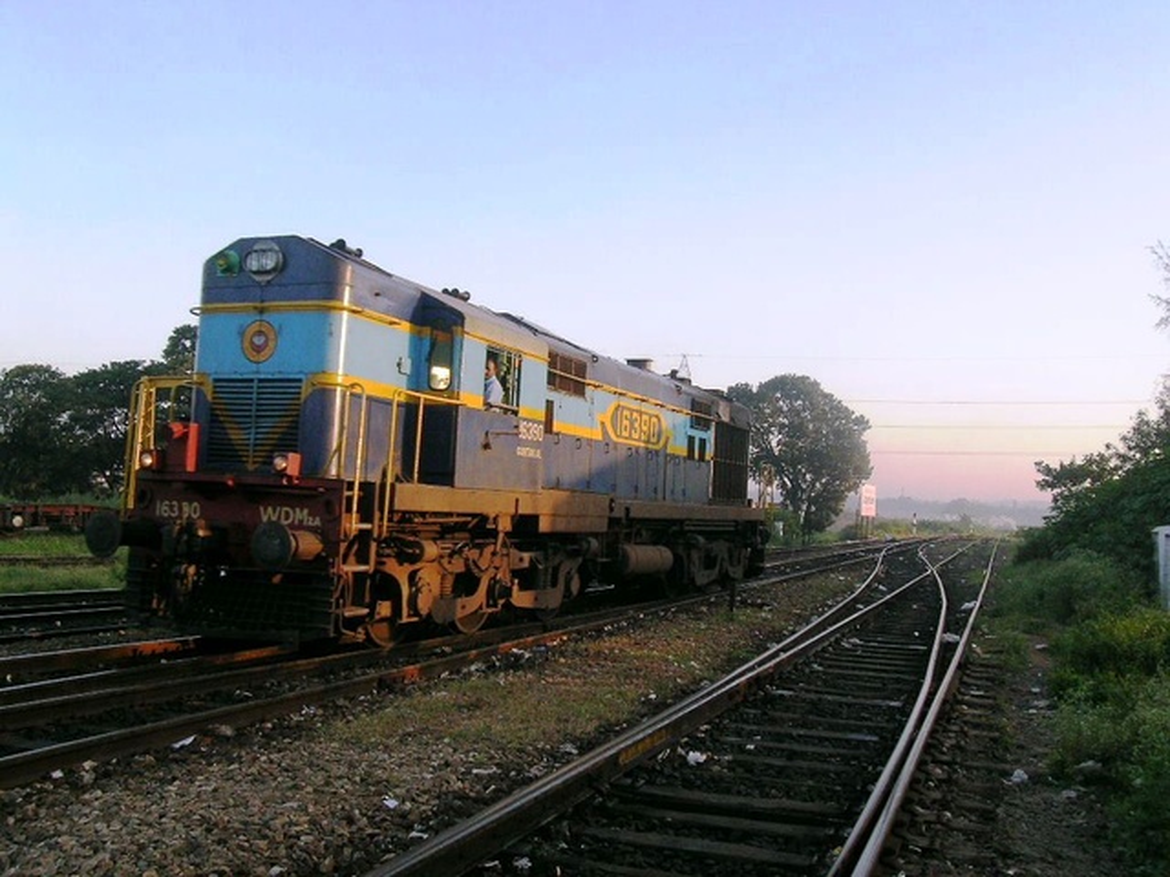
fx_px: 1183
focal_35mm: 35
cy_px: 438
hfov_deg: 52.6
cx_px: 585
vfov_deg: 40.7
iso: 100
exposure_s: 1/145
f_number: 5.3
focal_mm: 7.2
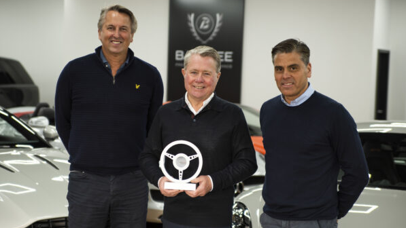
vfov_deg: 15.3
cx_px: 203
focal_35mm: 79
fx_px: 851
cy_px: 104
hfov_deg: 26.8
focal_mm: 75
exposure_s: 1/60
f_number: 2.8
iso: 125
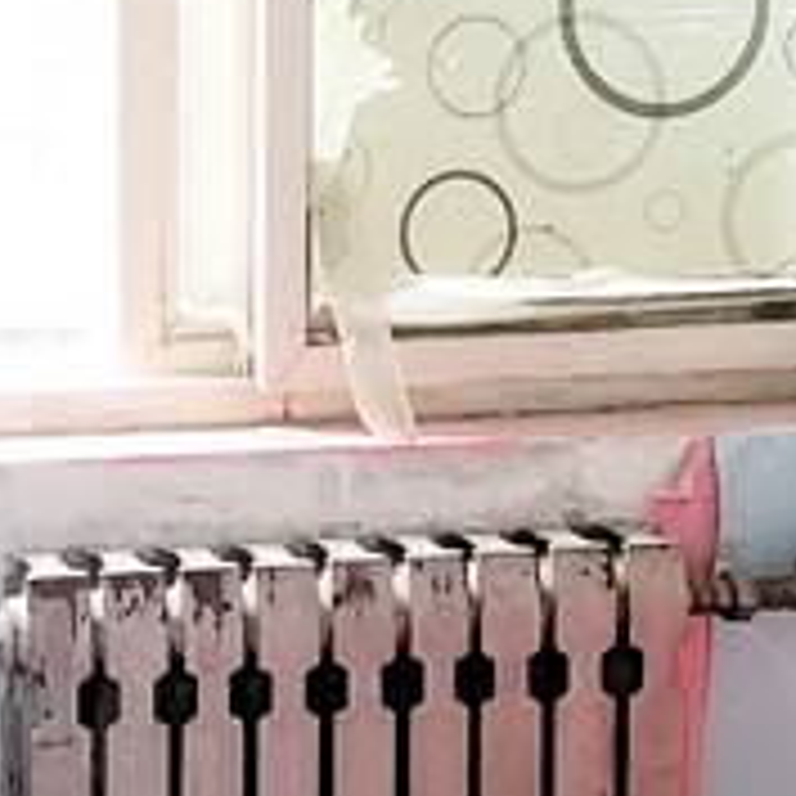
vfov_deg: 14.1
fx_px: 3174
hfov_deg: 14.0
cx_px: -40
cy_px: 58
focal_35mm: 122
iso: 320
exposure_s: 1/100
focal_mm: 2.26
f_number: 2.2
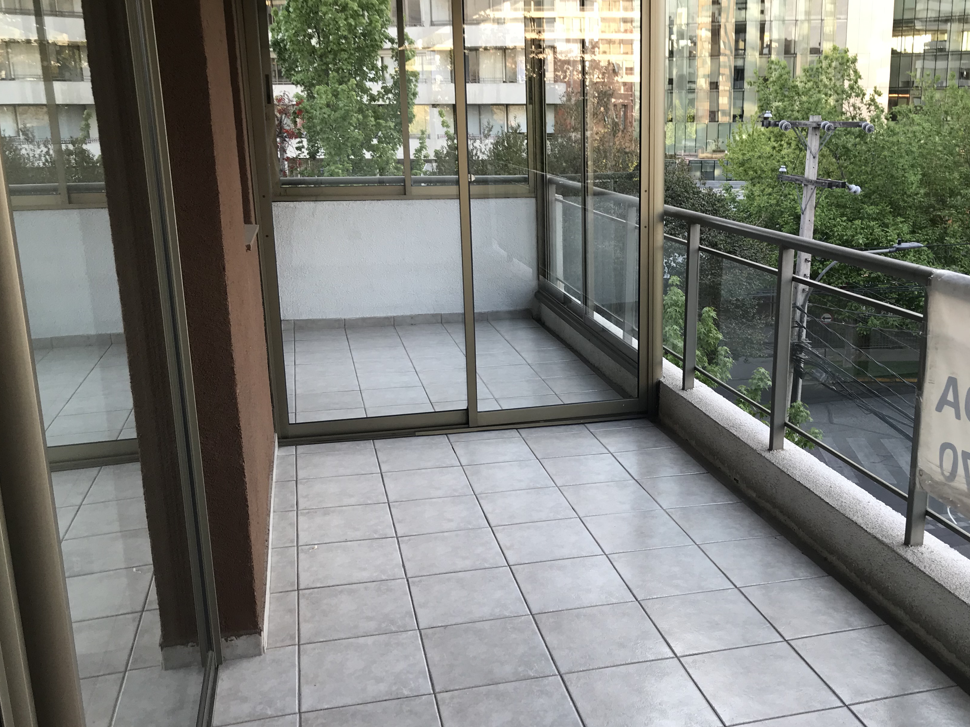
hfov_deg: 52.1
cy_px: 358
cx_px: 598
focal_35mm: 35
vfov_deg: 40.7
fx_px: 981
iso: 20
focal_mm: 3.99
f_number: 1.8
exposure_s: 1/100
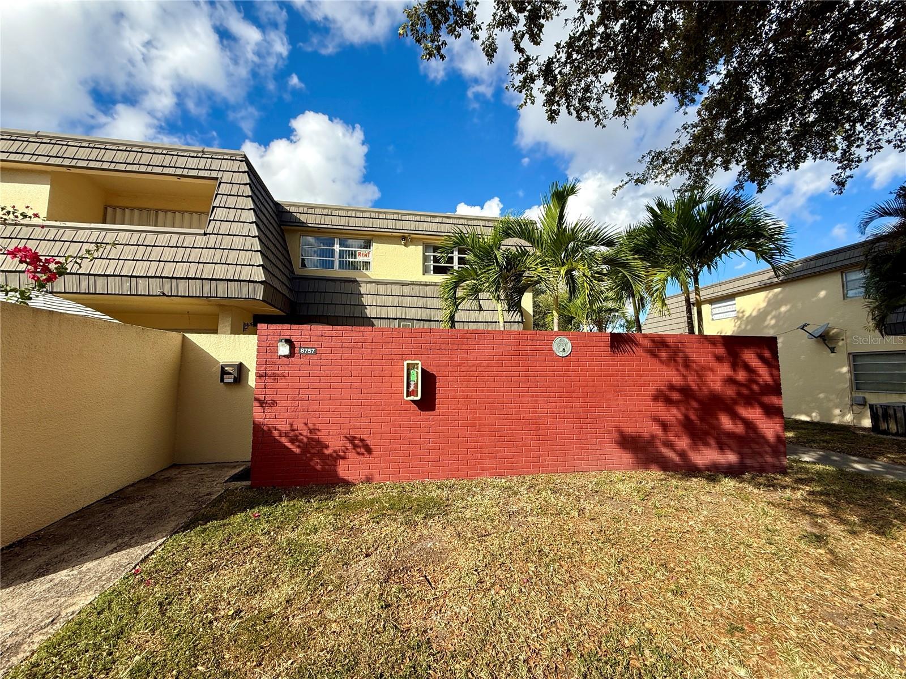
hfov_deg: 102.1
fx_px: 366
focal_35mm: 14
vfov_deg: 85.7
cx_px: 453
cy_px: 340
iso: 50
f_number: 2.2
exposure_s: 1/1431
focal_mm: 2.22
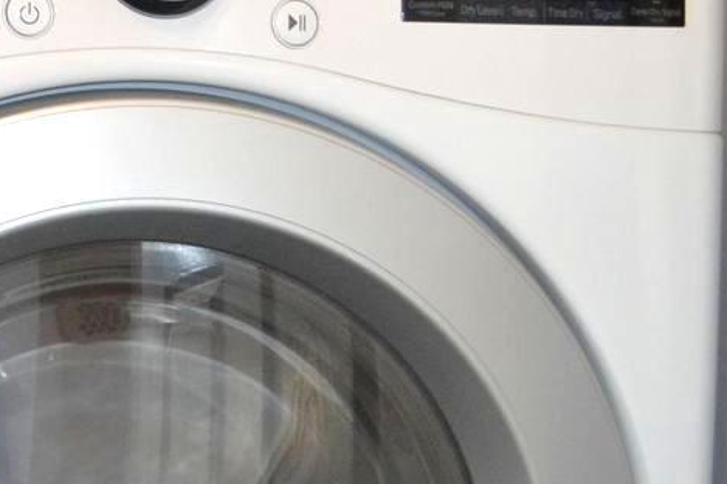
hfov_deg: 15.1
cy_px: -331
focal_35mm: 118
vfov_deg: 11.0
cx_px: -564
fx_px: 2381
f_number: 3.5
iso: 1100
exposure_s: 1/60
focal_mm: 18
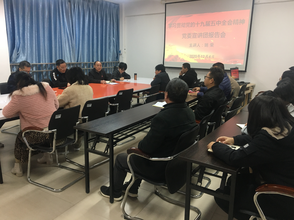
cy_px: 110
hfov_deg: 61.7
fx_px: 246
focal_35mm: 29
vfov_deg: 48.2
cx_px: 147
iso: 160
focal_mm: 4.15
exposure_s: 1/33
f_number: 2.2
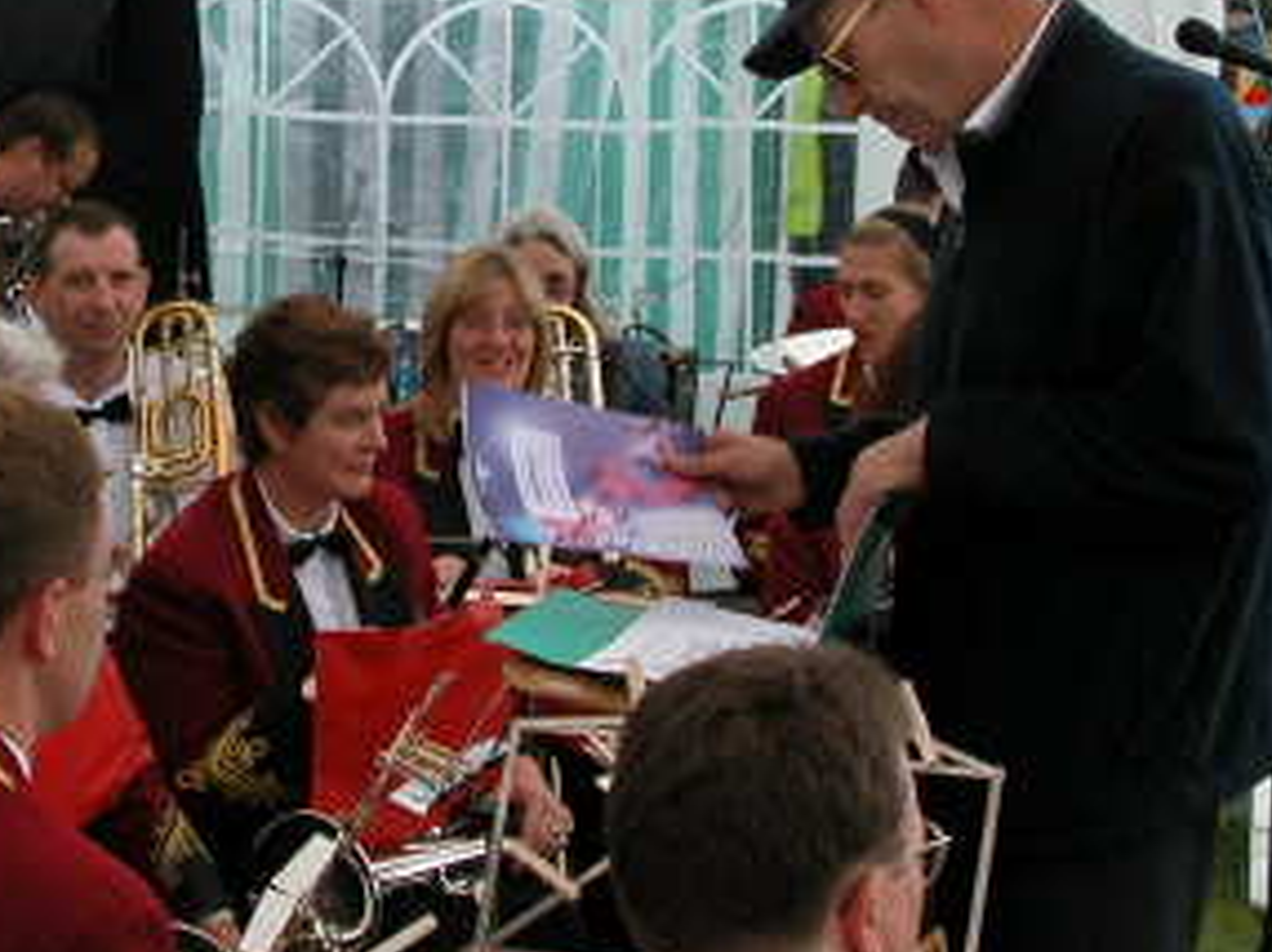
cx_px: 218
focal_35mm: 98
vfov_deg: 15.0
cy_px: 274
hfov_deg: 19.8
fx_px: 3598
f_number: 4
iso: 100
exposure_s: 1/114
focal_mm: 8.9
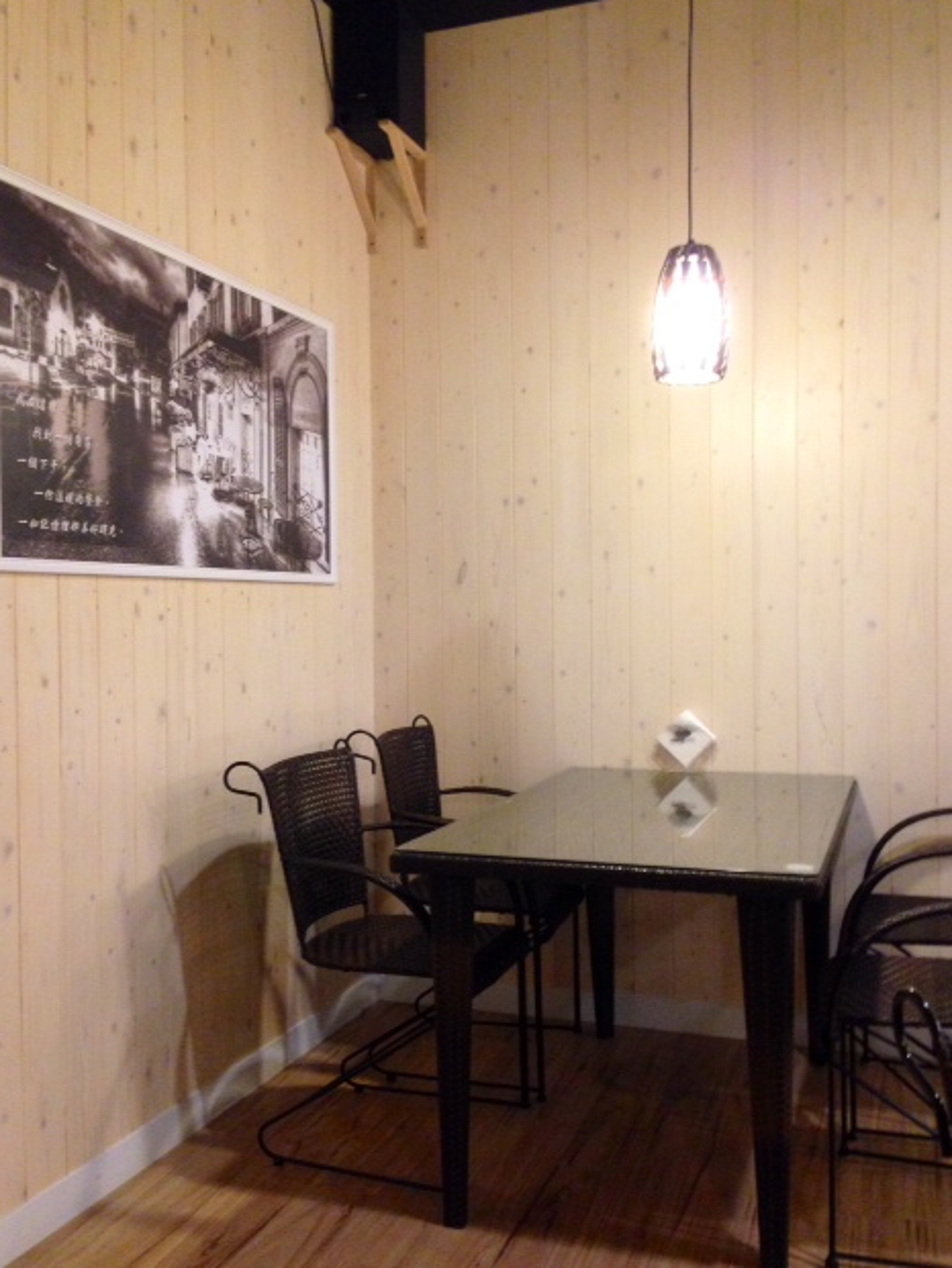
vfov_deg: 53.9
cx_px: 482
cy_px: 643
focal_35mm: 34
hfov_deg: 41.8
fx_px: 1246
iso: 320
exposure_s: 1/20
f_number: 2.4
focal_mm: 4.12
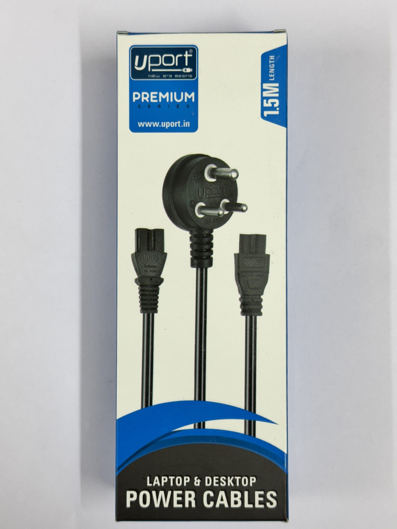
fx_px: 734
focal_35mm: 48
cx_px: 198
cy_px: 264
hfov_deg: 30.3
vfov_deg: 39.7
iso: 64
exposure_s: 1/100
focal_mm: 6.76
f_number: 1.78
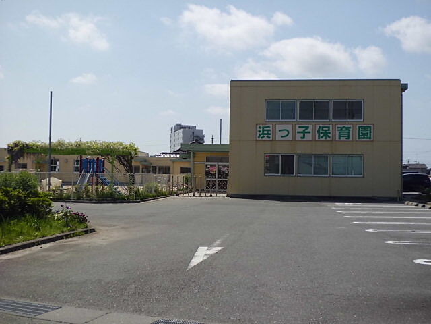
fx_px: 585
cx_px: 216
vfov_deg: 30.9
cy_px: 162
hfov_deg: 40.4
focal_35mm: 47
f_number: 9.6
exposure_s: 1/200
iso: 64
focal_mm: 8.3
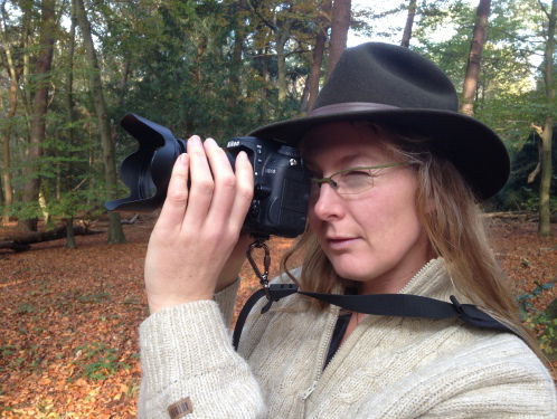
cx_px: 278
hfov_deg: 55.3
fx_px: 532
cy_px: 210
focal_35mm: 33
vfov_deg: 43.0
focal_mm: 4.12
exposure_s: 1/30
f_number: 2.4
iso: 50
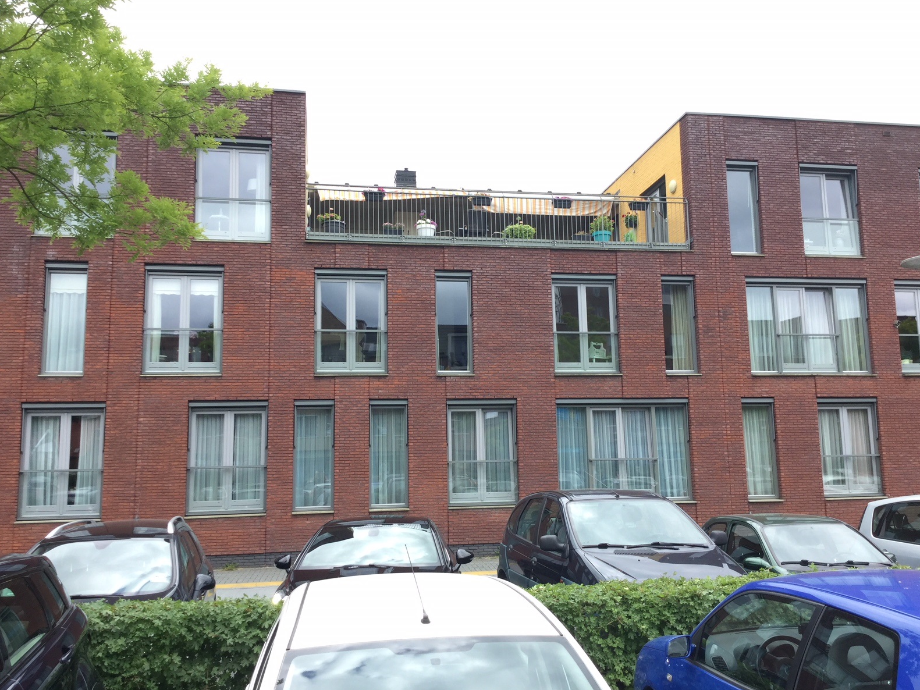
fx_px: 851
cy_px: 336
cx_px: 471
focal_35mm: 32
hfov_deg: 56.8
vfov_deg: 44.2
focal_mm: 3.3
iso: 25
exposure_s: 1/207
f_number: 2.4
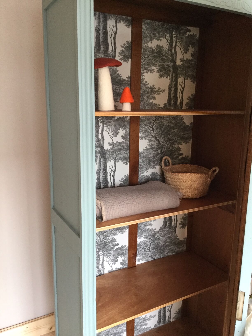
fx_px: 301
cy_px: 168
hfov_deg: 45.4
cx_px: 126
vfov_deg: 58.4
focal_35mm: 31
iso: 125
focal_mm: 3.3
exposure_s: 1/33
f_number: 2.4
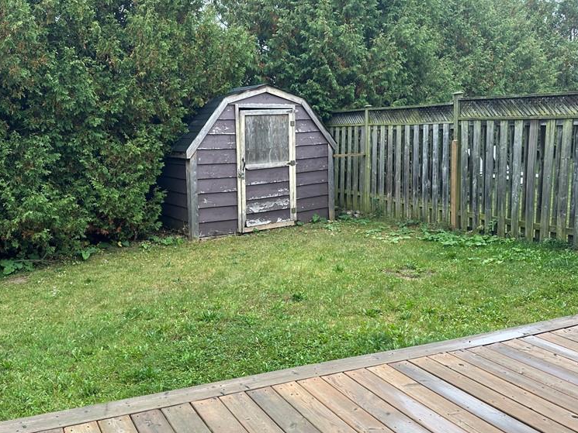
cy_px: 210
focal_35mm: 33
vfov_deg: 43.0
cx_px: 233
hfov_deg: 55.0
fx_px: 551
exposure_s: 1/121
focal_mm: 6.86
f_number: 1.78
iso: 80
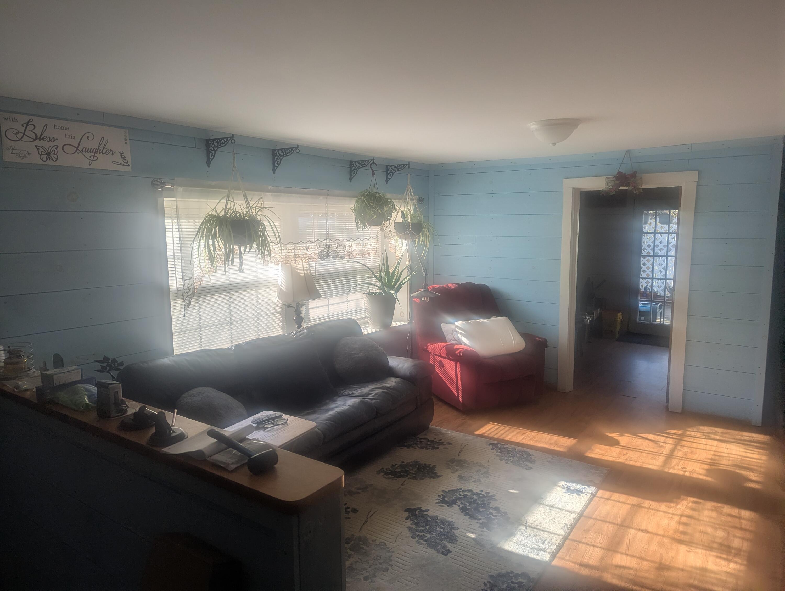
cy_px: 296
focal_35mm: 24
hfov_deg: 71.5
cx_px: 392
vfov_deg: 56.9
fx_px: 545
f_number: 1.85
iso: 45
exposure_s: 1/419
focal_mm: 6.81
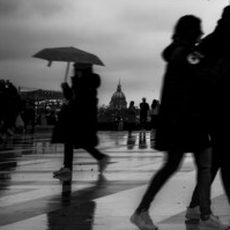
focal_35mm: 112
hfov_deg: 13.7
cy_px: -12
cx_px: 430
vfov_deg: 15.2
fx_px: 842
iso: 250
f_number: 8
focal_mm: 35
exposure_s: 1/30
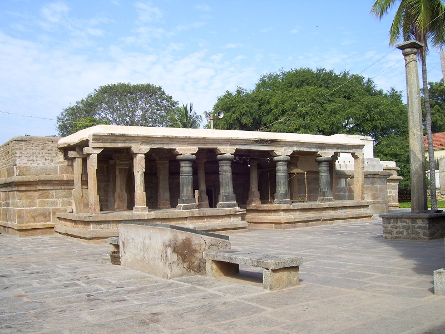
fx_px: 463
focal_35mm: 36
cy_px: 167
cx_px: 222
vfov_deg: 39.7
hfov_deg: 51.4
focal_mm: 6
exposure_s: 1/400
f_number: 4.8
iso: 80
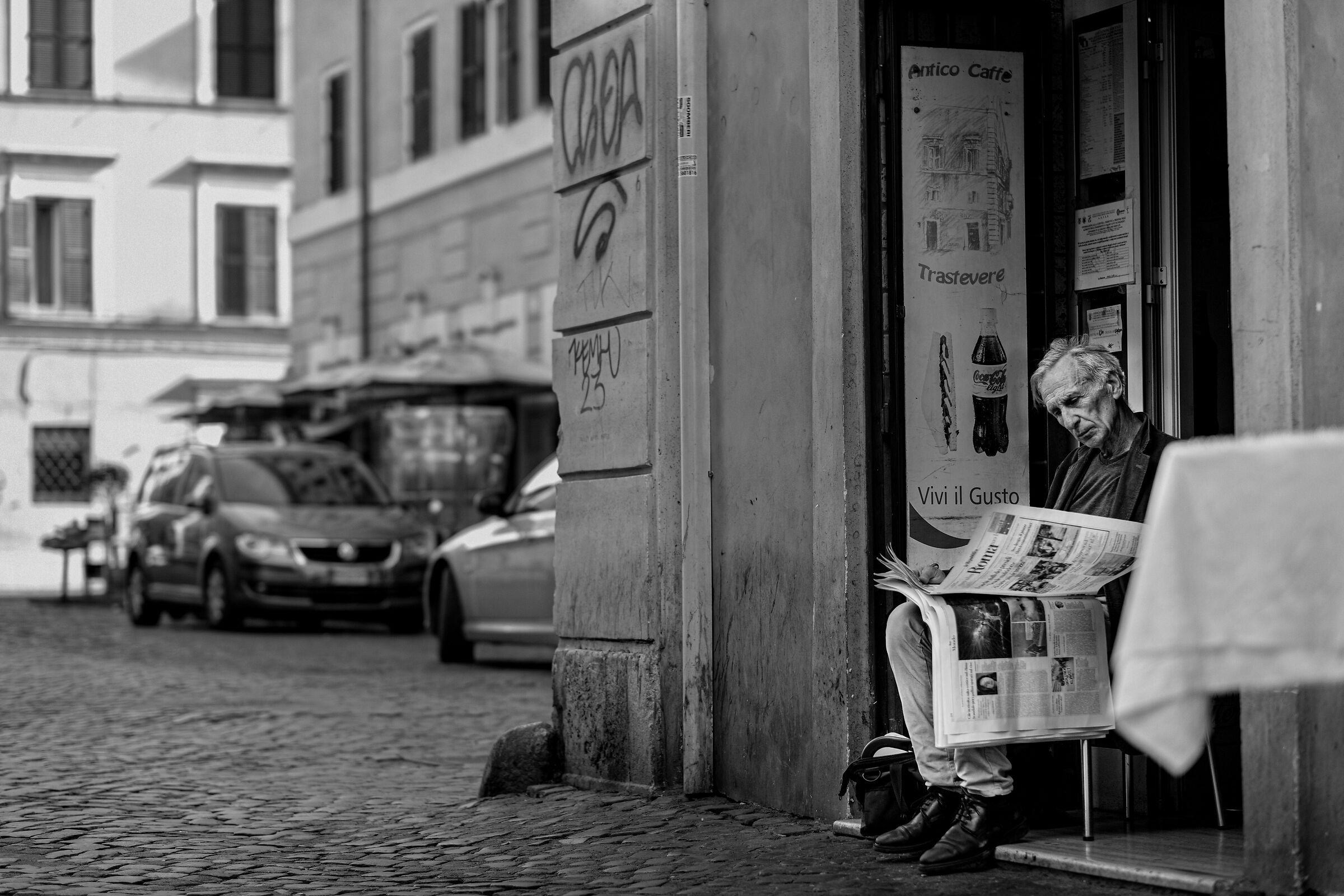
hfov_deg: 24.2
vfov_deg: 16.3
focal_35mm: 84
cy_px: 448
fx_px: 3136
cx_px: 672
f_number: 1.6
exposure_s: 1/800
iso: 200
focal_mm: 56
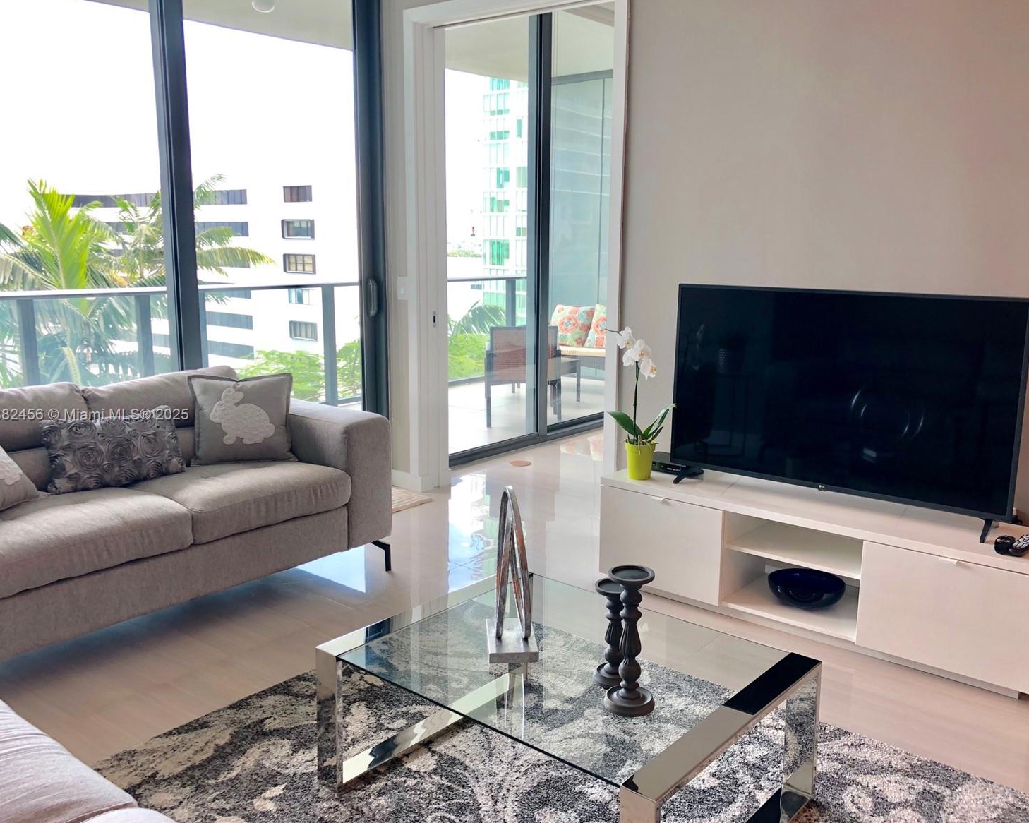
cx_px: 528
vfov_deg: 48.5
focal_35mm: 30
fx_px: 914
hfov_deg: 58.8
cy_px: 416
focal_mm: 4
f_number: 1.8
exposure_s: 1/120
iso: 100
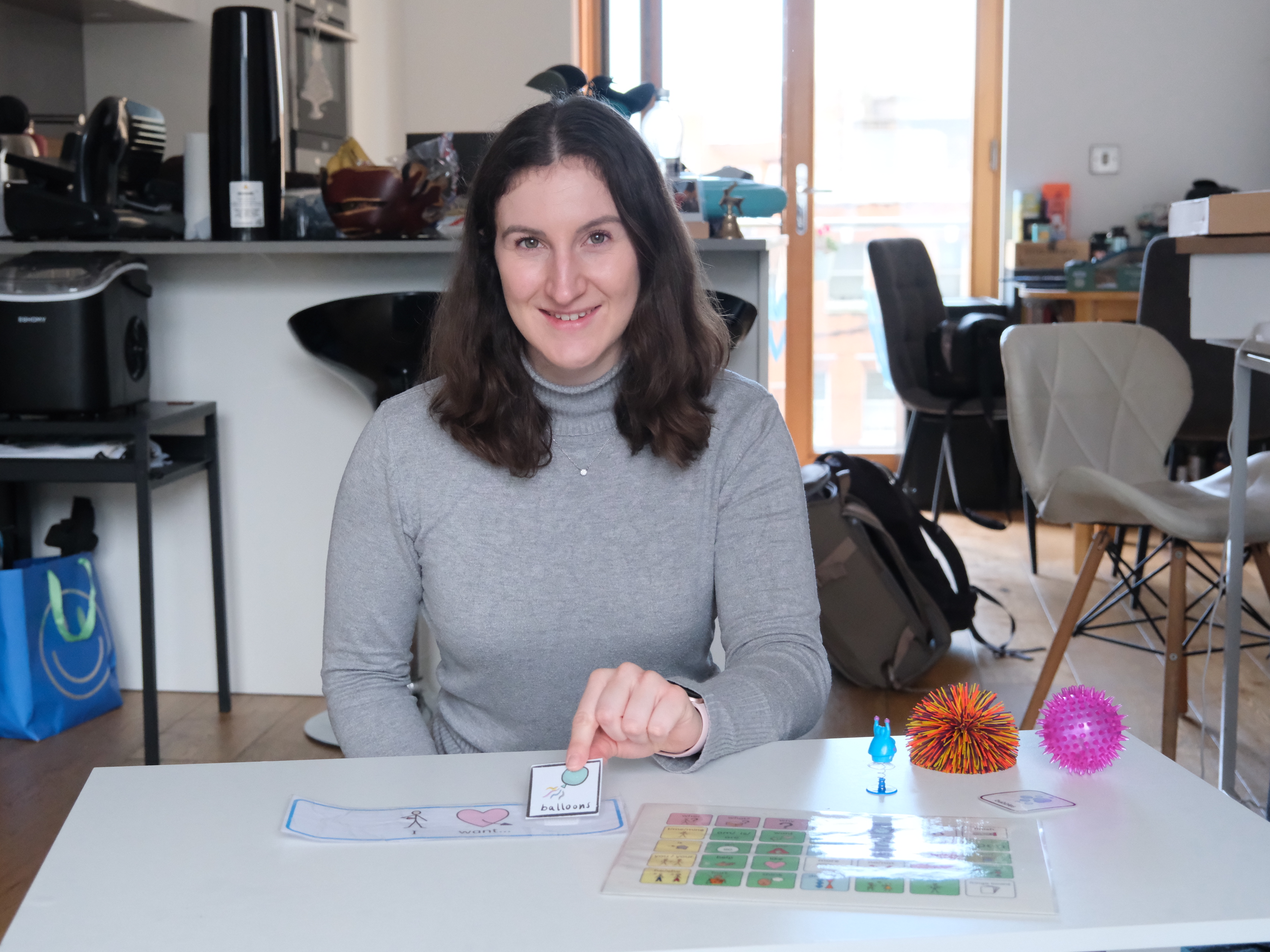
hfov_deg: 39.6
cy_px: 476
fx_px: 1761
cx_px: 578
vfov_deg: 30.3
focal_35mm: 48
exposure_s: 1/250
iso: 5000
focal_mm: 29.2
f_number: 4
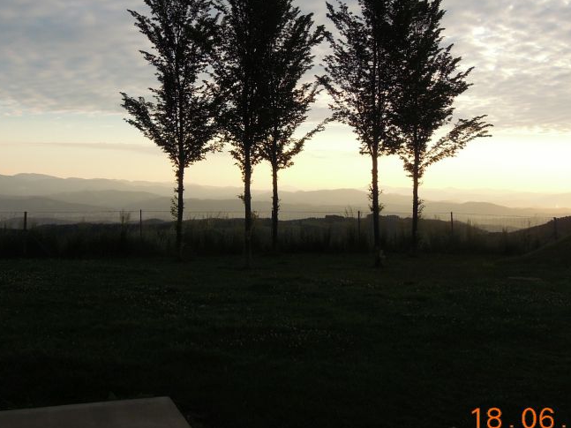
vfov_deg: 37.4
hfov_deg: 48.7
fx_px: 627
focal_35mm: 38
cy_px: 151
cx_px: 234
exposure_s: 1/640
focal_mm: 4.3
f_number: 2.8
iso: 160
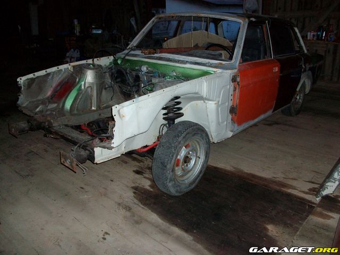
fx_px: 314
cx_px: 170
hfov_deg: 56.8
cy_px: 128
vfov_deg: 44.2
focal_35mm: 32
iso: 202
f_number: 2.9
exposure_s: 1/40
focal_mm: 5.7
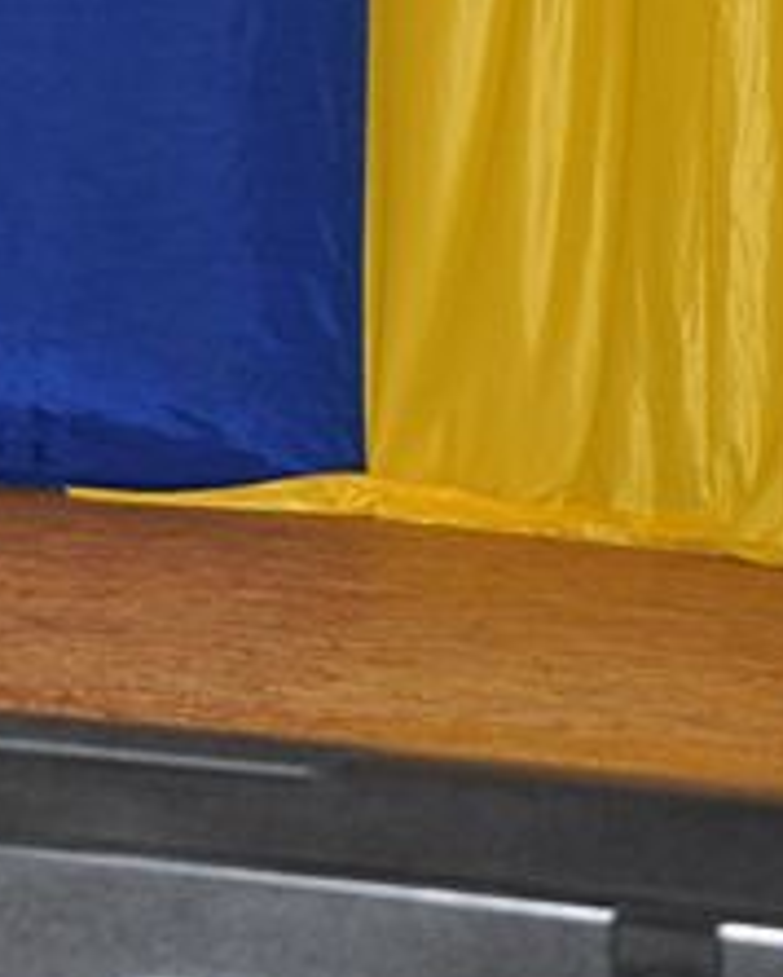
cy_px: -249
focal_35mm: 129
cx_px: -946
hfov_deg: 10.6
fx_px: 3732
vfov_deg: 14.4
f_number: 4
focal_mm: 24
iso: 800
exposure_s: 1/60
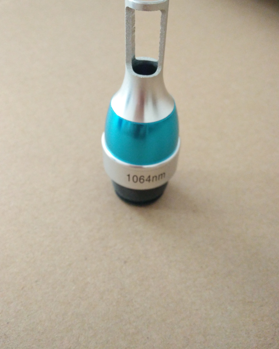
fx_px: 238
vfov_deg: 72.4
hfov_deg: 60.9
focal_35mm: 23
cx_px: 140
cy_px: 158
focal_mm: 3.66
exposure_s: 1/33.3
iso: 496
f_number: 2.2
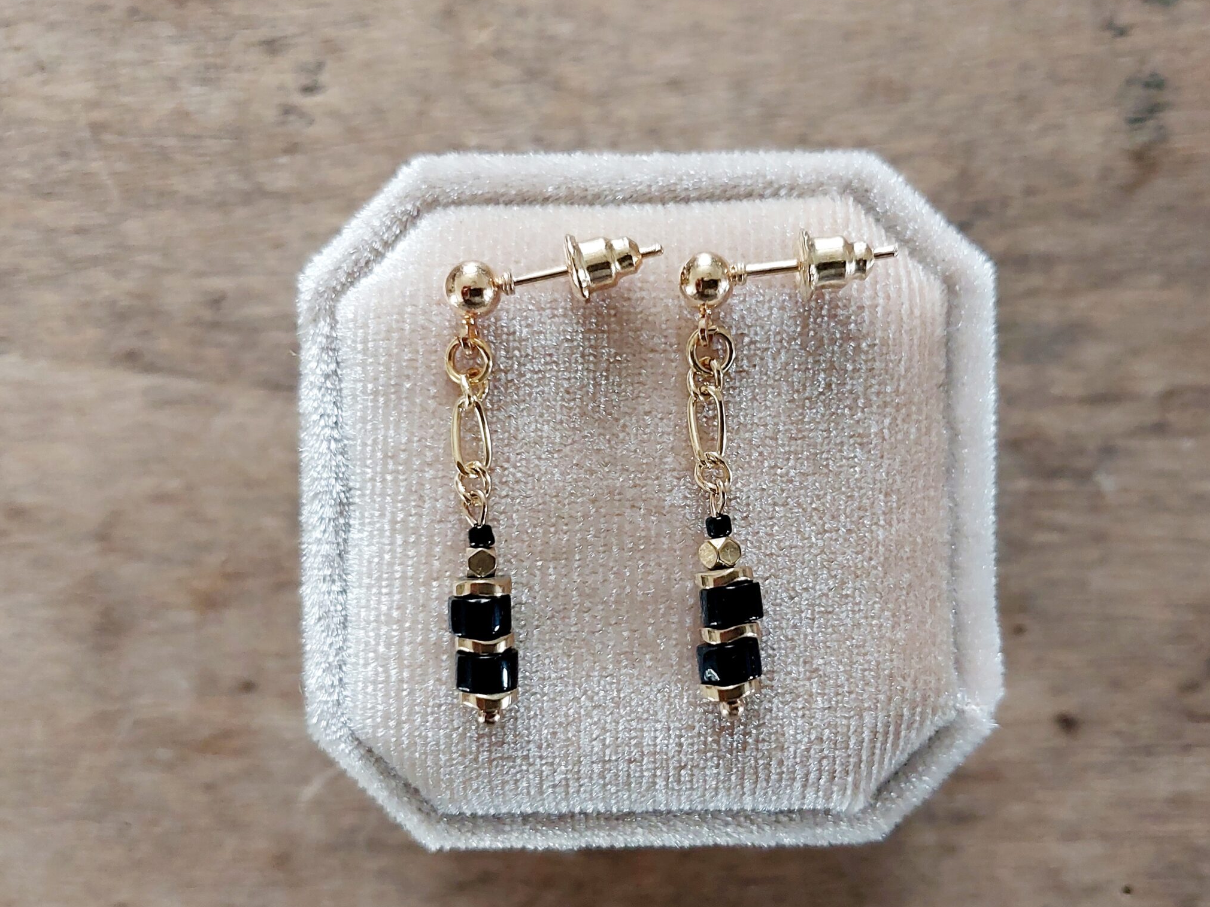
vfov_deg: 37.7
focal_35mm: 38
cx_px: 641
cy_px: 509
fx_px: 1328
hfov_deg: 48.9
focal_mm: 4.6
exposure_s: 1/33
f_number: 1.8
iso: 400
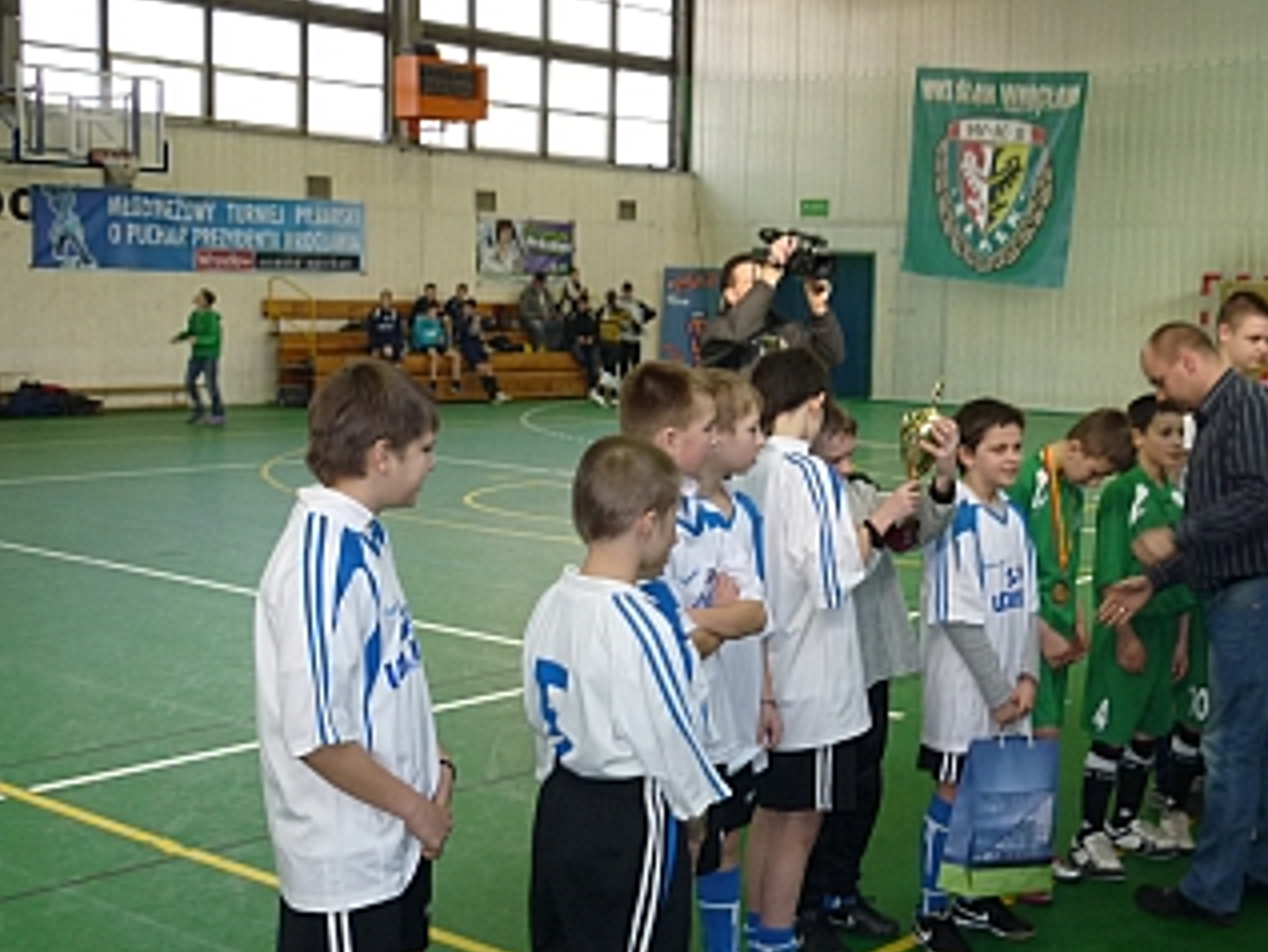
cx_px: 900
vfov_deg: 29.1
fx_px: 1832
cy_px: 520
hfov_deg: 37.5
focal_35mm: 50
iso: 160
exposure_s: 1/60
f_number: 2.8
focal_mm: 5.5
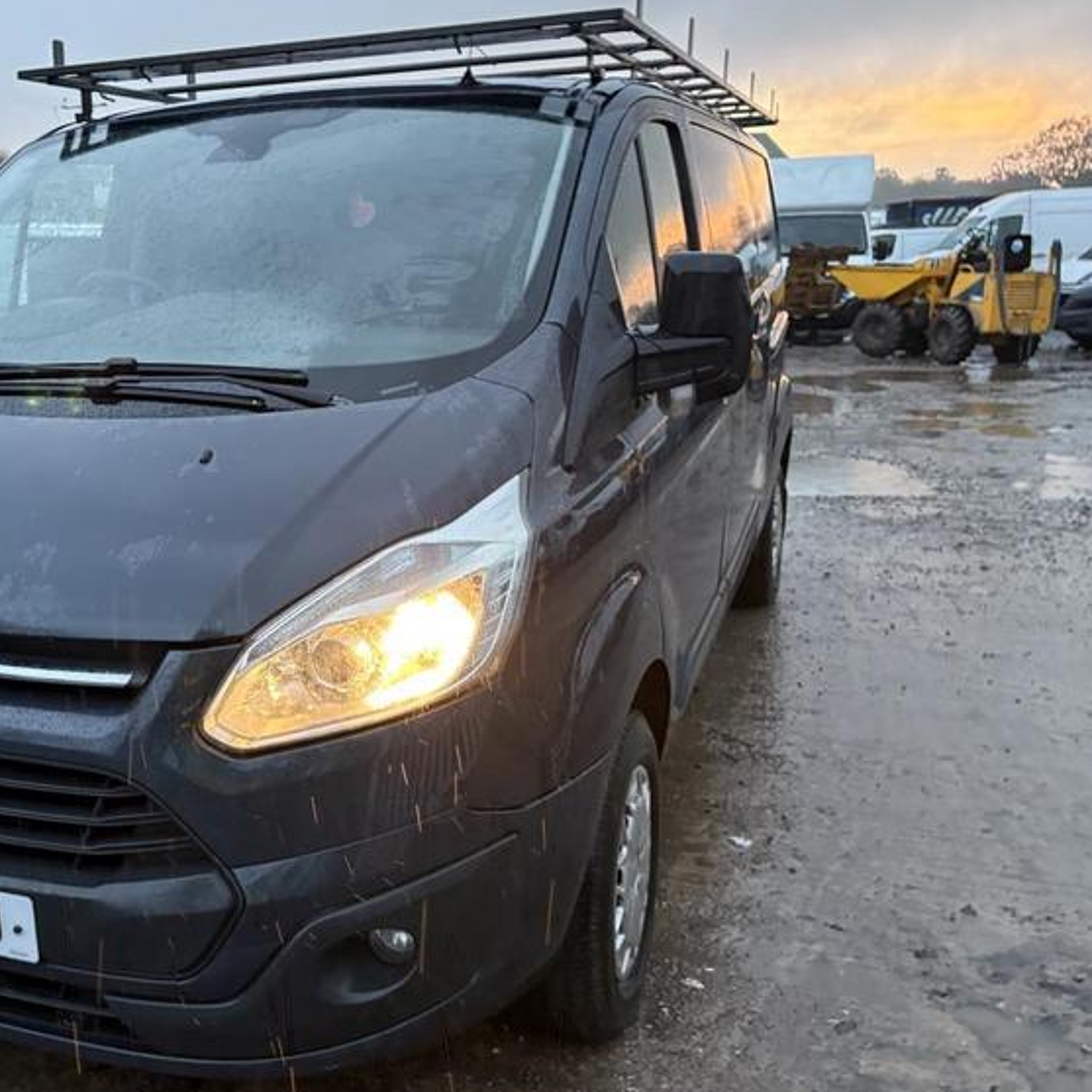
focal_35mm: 37
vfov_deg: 44.9
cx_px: 247
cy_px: 525
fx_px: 1321
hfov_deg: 43.2
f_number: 1.6
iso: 320
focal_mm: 5.96
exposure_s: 1/60
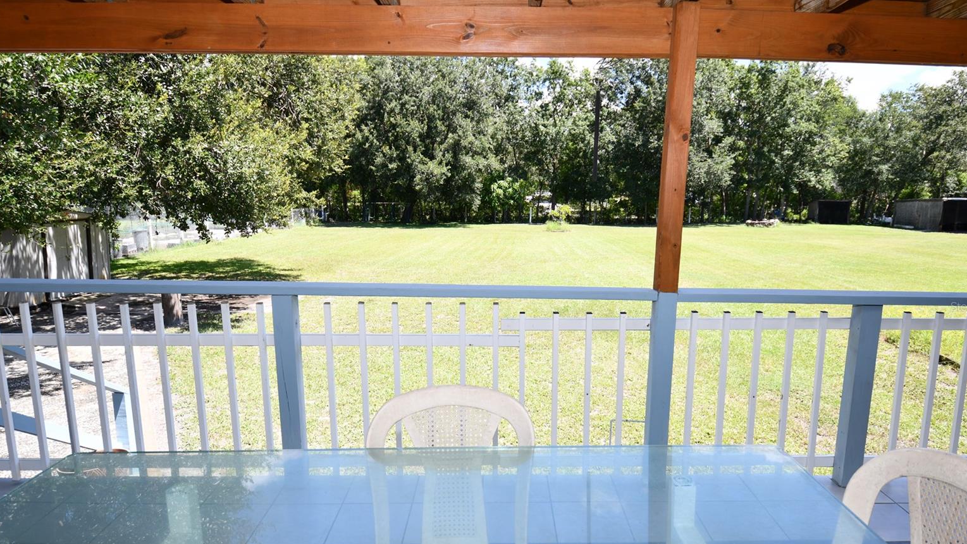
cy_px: 306
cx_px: 501
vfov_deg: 49.4
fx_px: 590
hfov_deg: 78.7
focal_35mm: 23
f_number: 4
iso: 90
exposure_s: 1/250
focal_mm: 14
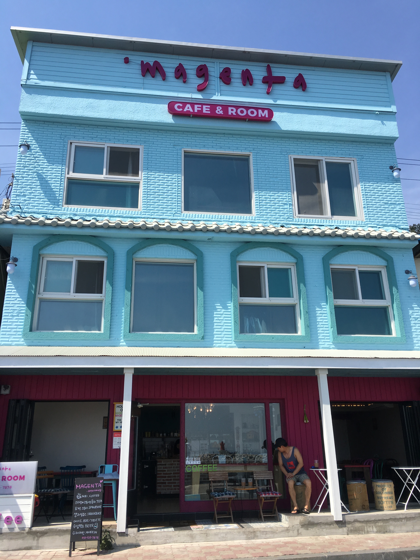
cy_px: 280
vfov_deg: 61.7
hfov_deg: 48.2
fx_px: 469
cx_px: 210
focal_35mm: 29
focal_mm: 4.15
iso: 25
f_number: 2.2
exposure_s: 1/1637
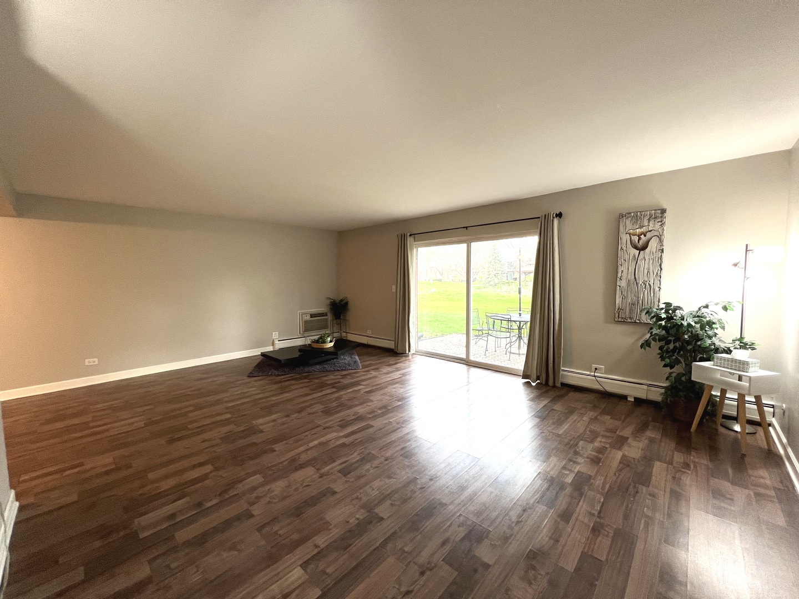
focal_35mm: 13
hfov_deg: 106.2
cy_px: 300
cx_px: 400
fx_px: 300
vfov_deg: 89.9
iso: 125
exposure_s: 1/120
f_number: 1.8
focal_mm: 1.57
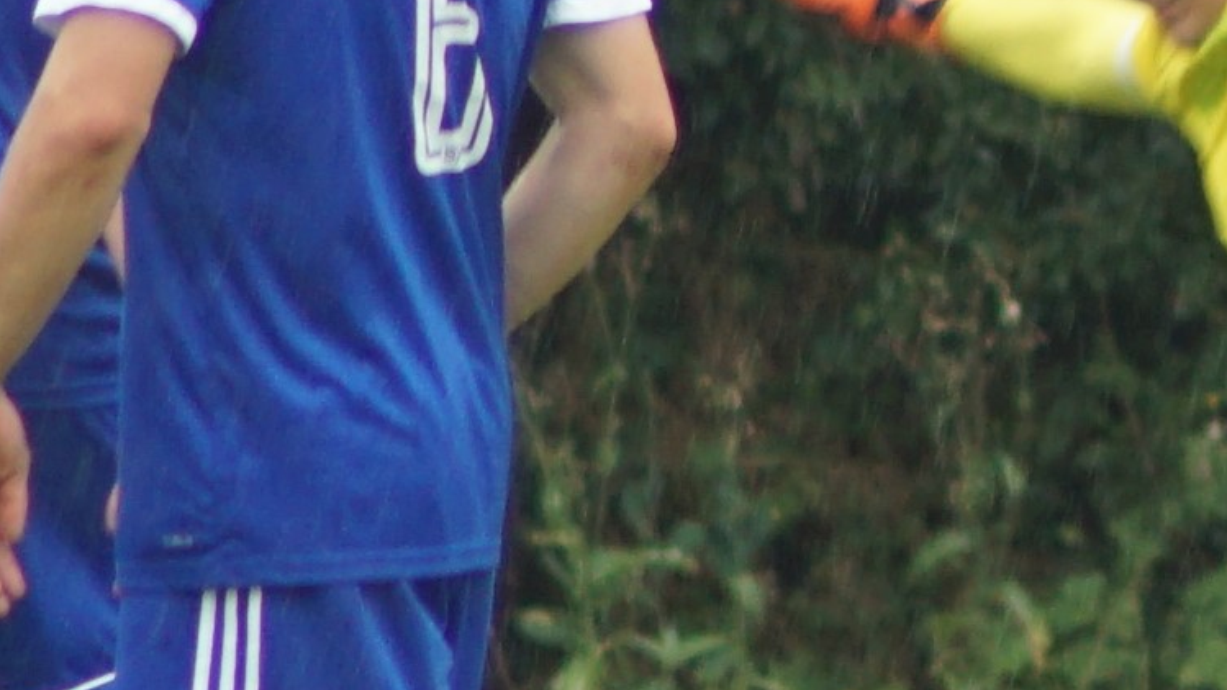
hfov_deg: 2.4
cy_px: 347
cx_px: 539
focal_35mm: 909
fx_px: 29569
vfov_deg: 1.3
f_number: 4.5
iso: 200
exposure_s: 1/250
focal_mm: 160
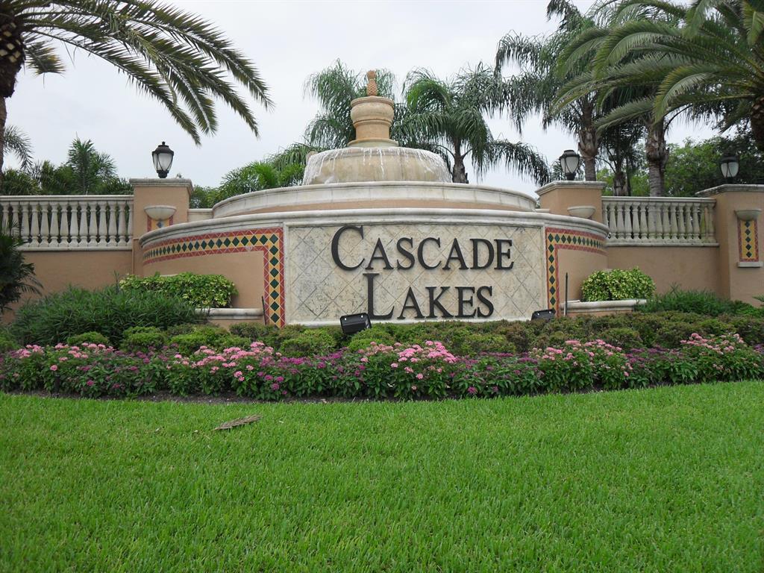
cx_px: 382
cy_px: 286
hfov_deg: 52.6
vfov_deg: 40.7
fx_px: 772
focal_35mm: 35
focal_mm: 6.2
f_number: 8.9
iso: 100
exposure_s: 1/90
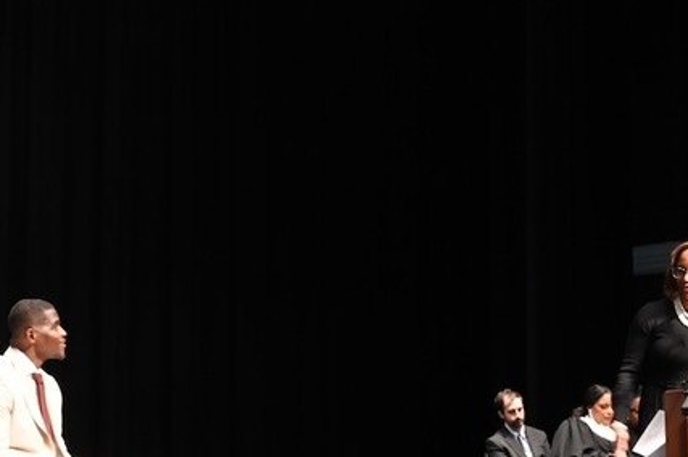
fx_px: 1604
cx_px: 111
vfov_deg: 16.2
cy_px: 323
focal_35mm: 84
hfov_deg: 23.7
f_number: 4
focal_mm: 35
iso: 2000
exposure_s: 1/80
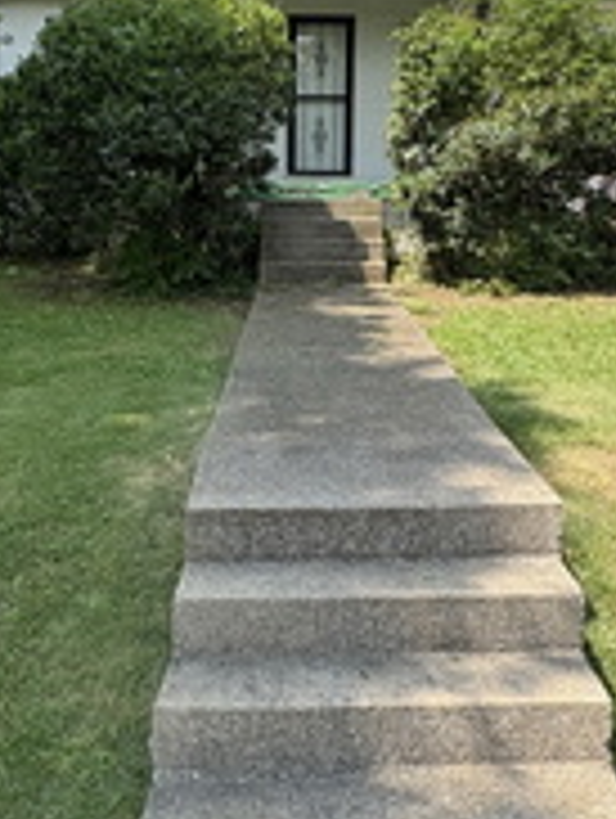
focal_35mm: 41
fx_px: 971
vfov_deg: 45.7
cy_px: 380
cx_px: 292
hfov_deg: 35.2
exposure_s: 1/600
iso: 50
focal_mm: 2.22
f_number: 2.2
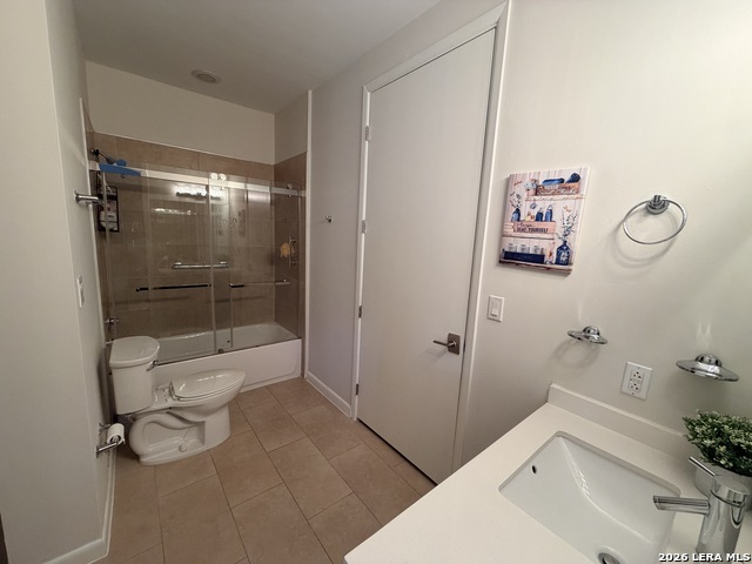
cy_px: 282
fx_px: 304
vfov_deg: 85.7
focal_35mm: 14
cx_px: 376
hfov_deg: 102.1
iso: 250
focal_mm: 2.22
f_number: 2.2
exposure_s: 1/120
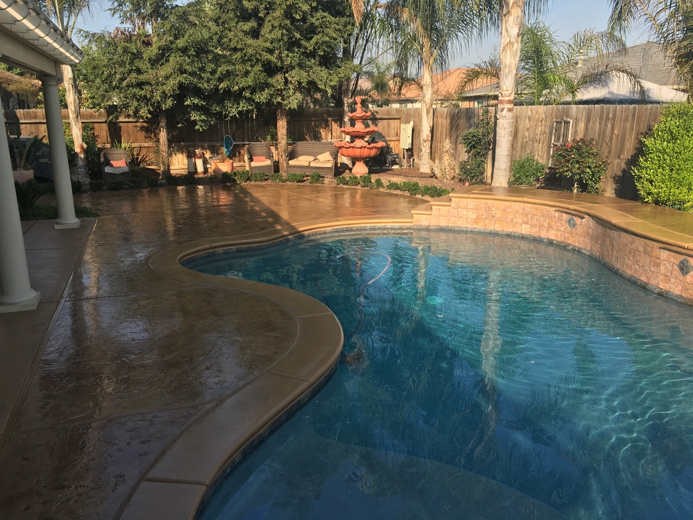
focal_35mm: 29
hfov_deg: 61.7
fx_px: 581
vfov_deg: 48.2
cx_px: 346
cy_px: 260
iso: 25
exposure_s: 1/855
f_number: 2.2
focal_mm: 4.15
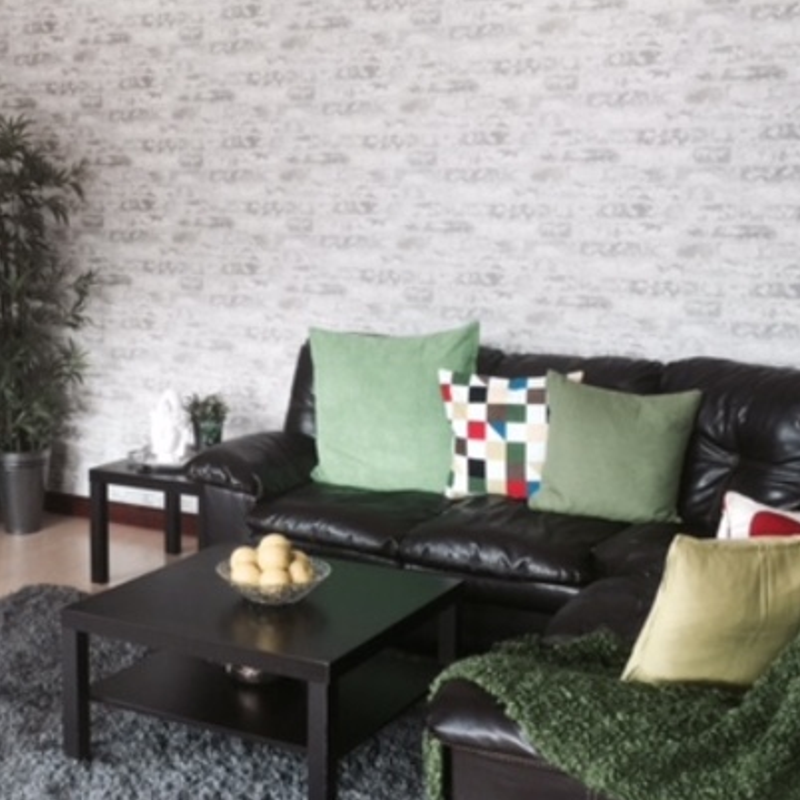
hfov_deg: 32.9
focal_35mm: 51
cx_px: 231
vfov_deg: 33.4
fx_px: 1333
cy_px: 394
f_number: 2.2
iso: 32
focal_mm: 4.15
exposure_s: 1/40
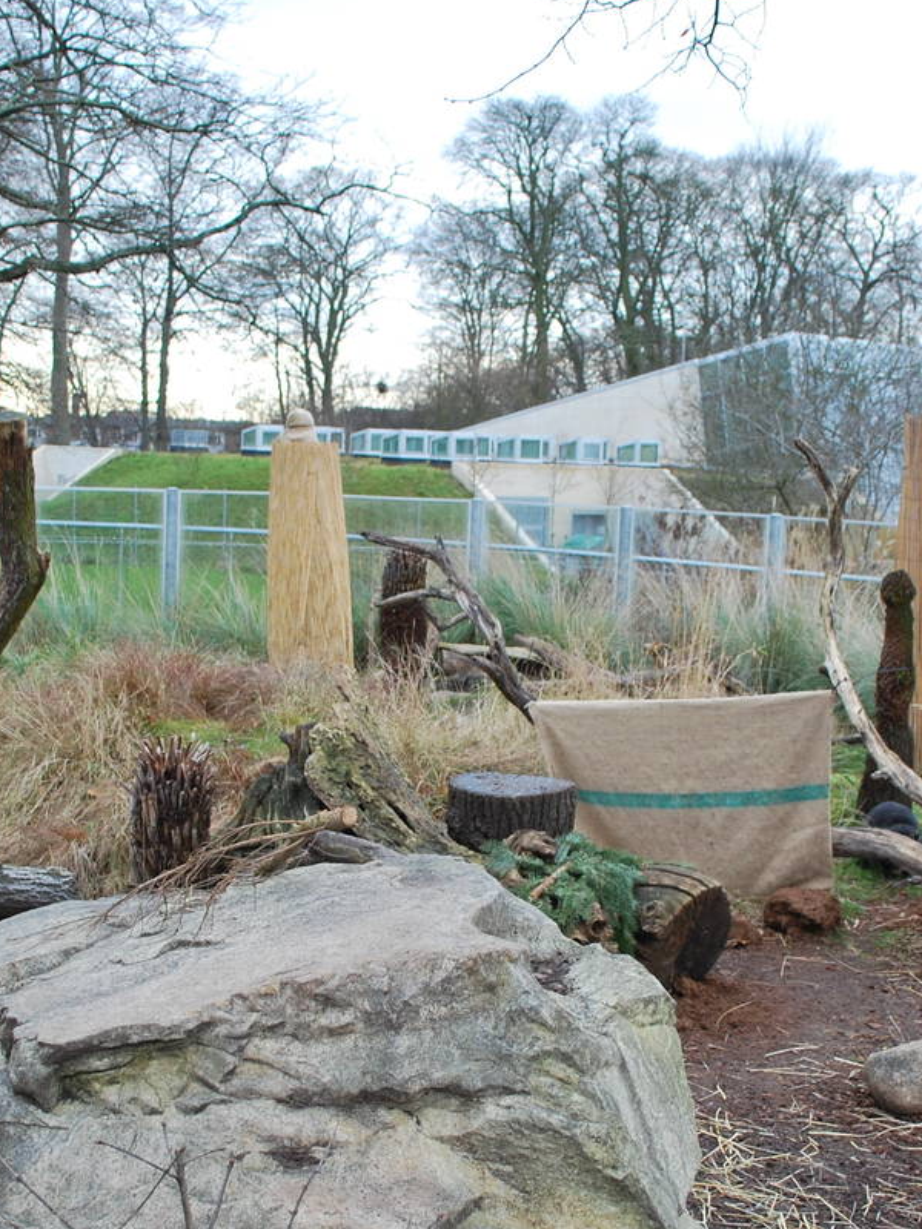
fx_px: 1847
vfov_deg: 36.6
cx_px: 456
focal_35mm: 52
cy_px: 777
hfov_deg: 28.0
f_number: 4
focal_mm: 18
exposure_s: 1/60
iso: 200
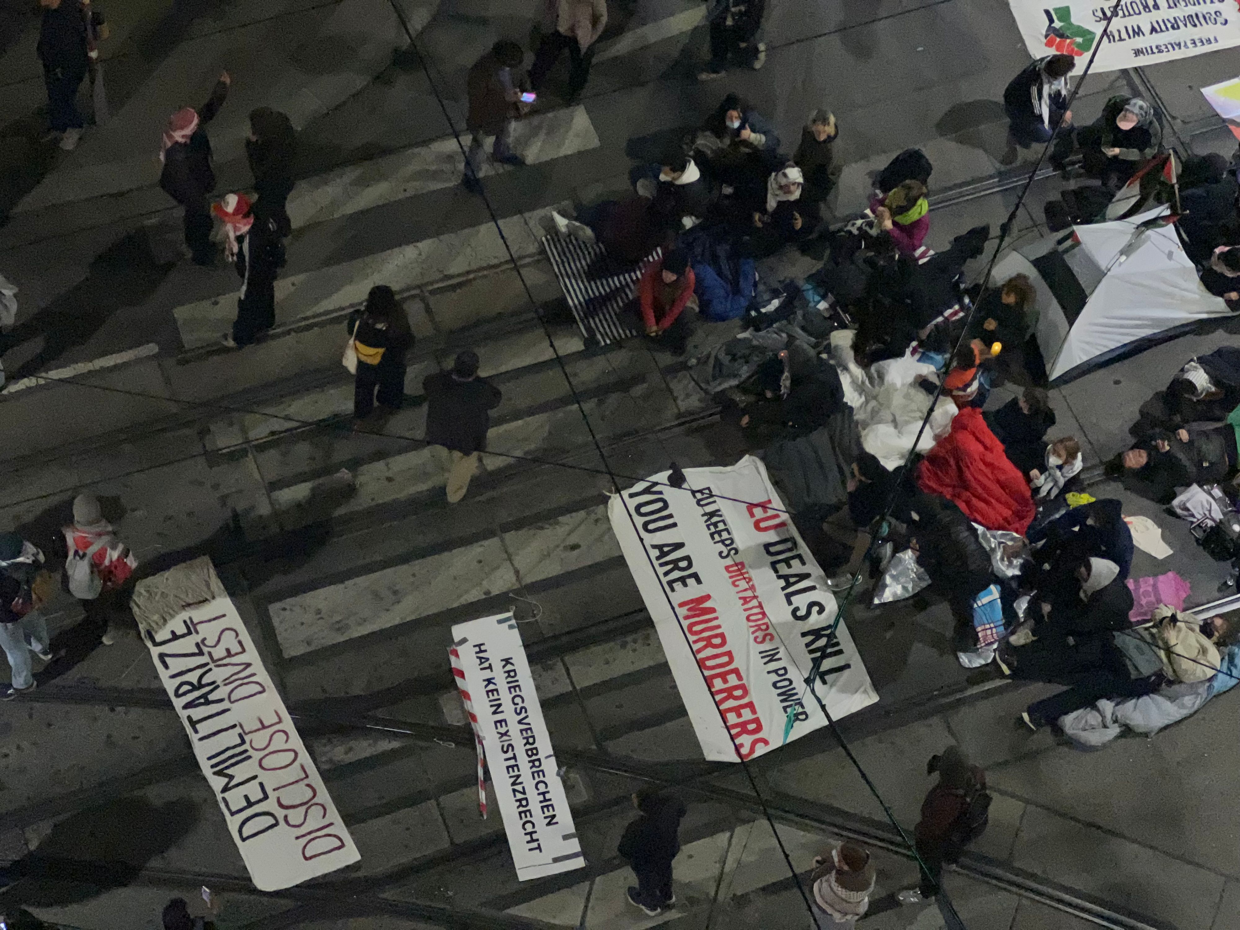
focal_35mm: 77
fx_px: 2758
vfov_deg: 19.1
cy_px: 465
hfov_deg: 25.3
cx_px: 620
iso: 1000
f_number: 2.8
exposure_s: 1/34
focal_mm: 9
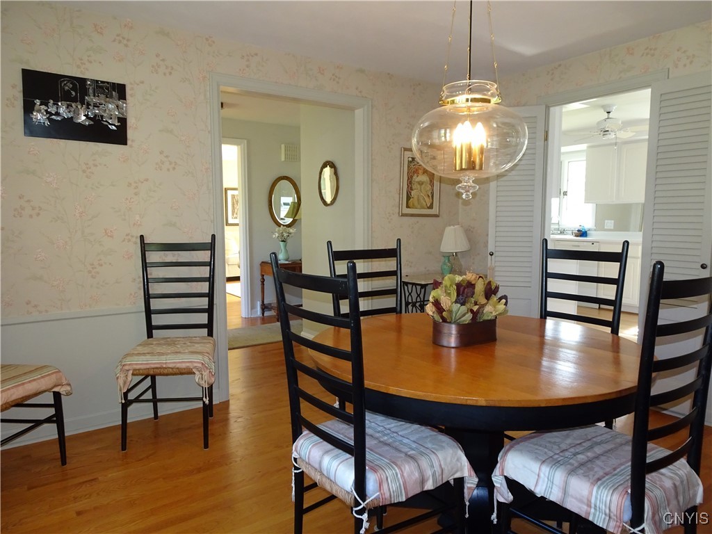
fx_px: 494
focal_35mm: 24
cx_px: 356
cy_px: 267
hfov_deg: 71.6
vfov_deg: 56.8
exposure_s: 1/30
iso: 320
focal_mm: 4.1
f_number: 3.5
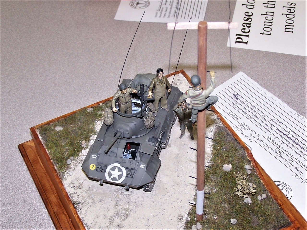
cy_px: 115
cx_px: 154
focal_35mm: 51
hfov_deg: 37.5
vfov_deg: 28.6
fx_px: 452
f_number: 3
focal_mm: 8.5
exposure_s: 1/60
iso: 80
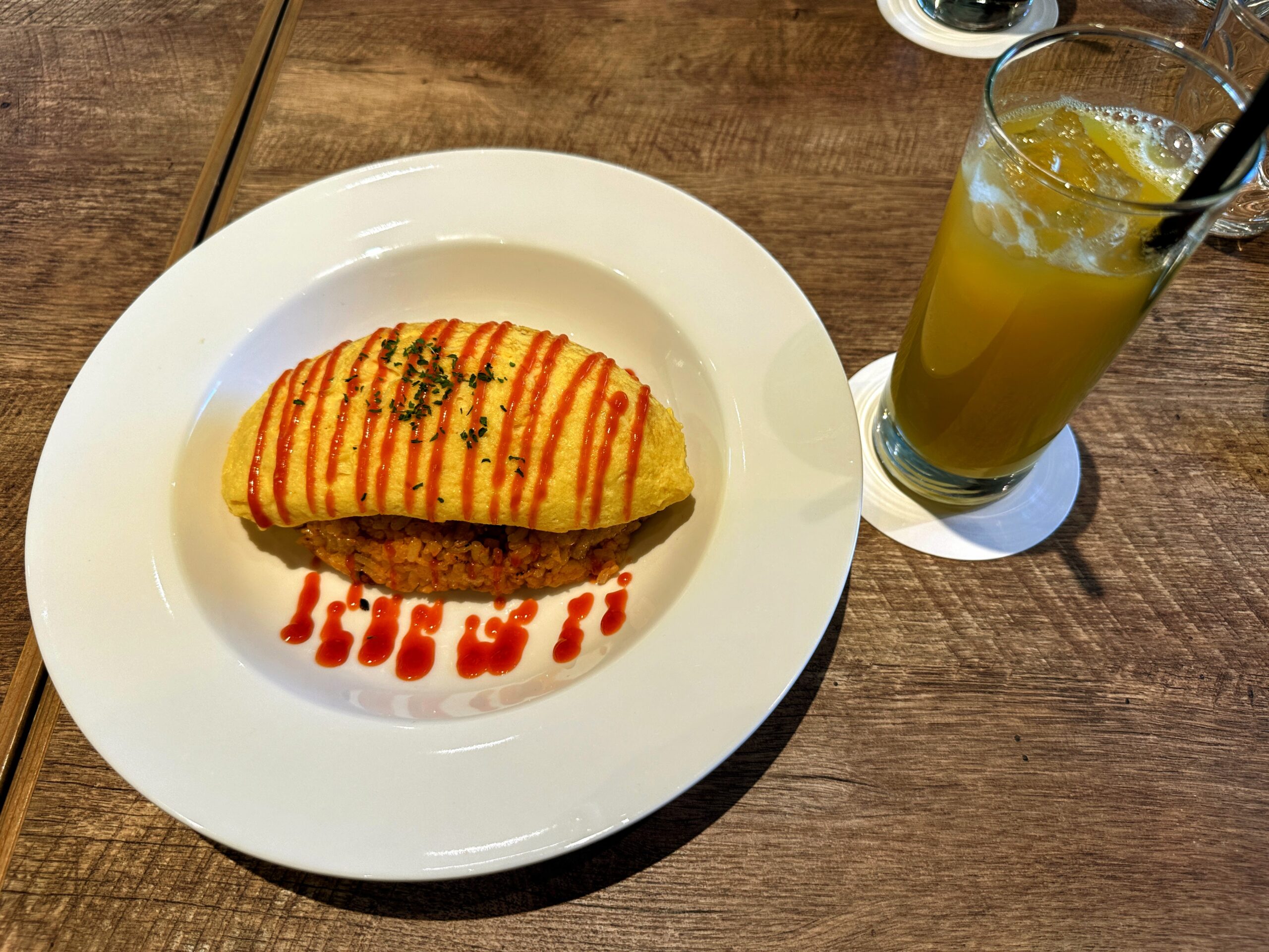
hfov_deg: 71.6
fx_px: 880
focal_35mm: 24
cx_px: 634
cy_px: 476
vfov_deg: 56.8
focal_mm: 6.86
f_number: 1.78
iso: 50
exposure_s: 1/113
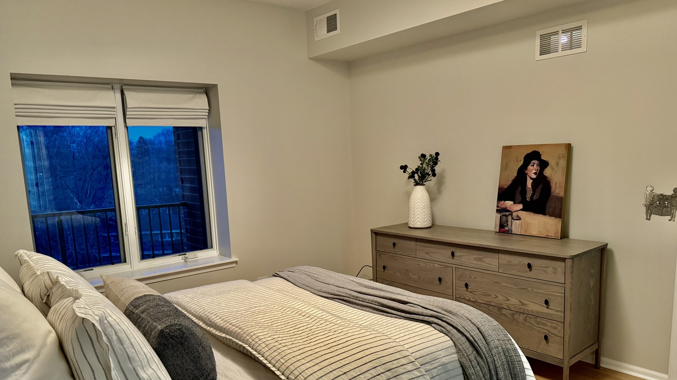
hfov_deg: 69.9
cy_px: 235
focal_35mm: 27
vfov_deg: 42.6
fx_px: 485
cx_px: 337
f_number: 1.78
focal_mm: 6.86
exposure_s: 1/60
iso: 400
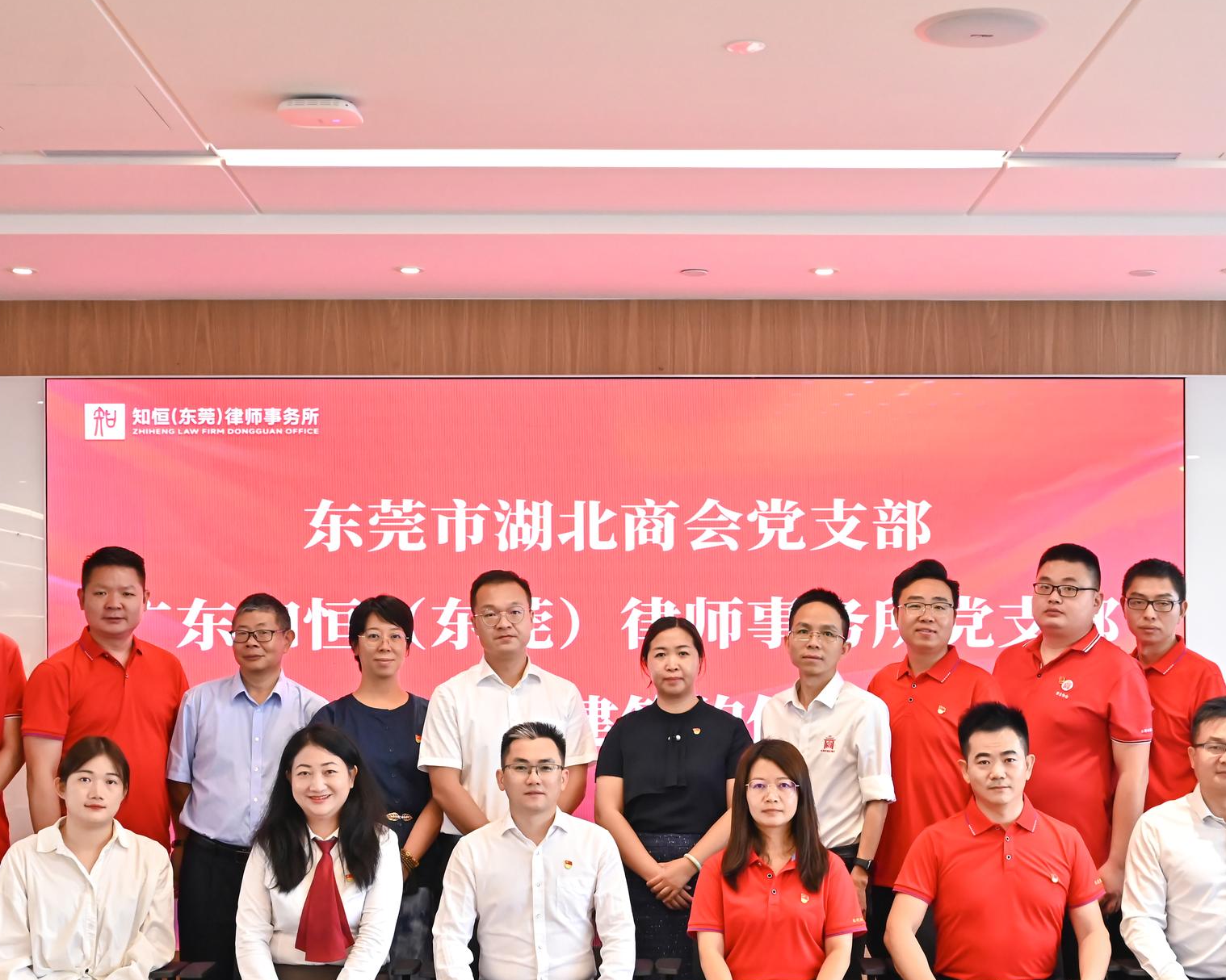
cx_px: 659
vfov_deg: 26.5
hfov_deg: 33.0
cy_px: 680
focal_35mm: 57
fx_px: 2068
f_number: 5.3
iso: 2800
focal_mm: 36
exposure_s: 1/160
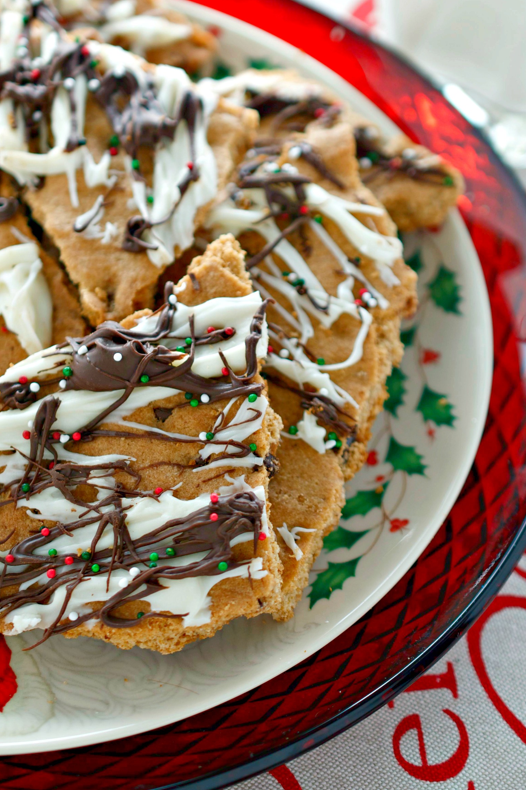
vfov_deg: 23.6
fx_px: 1885
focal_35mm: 86
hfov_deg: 15.9
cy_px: 340
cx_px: 318
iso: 100
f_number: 3.5
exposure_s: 1/30
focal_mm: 40
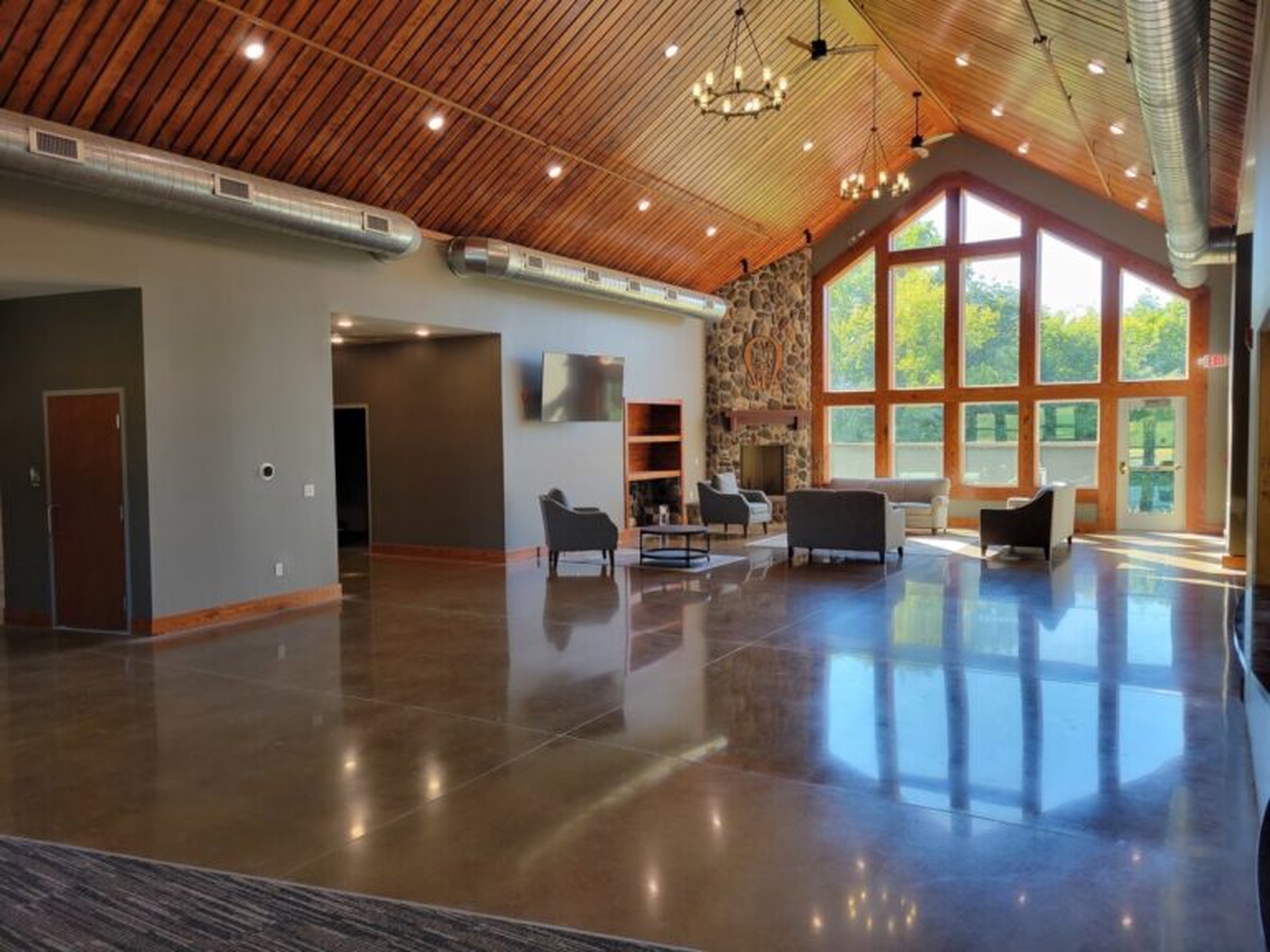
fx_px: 954
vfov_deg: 53.1
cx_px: 635
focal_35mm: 26
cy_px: 476
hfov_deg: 67.3
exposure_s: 1/120
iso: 64
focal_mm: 5.4
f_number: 1.8
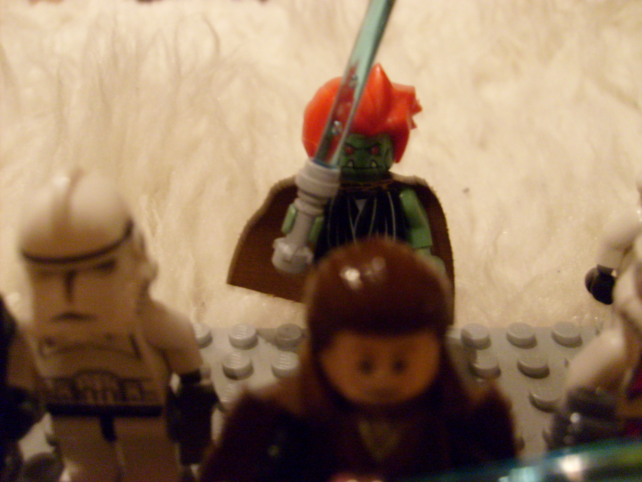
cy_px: 241
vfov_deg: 40.7
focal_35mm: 35
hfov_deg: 52.6
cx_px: 321
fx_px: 649
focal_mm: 5.8
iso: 200
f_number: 2.8
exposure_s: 1/4
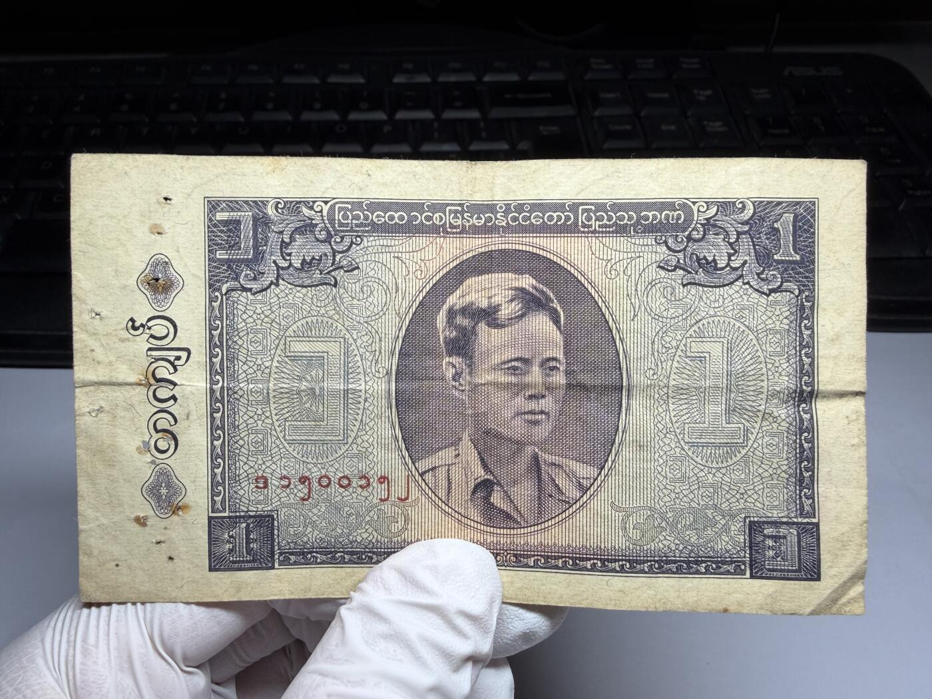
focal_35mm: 26
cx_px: 466
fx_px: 700
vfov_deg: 53.1
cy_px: 350
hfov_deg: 67.3
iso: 40
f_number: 2.2
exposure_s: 1/121
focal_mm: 2.22
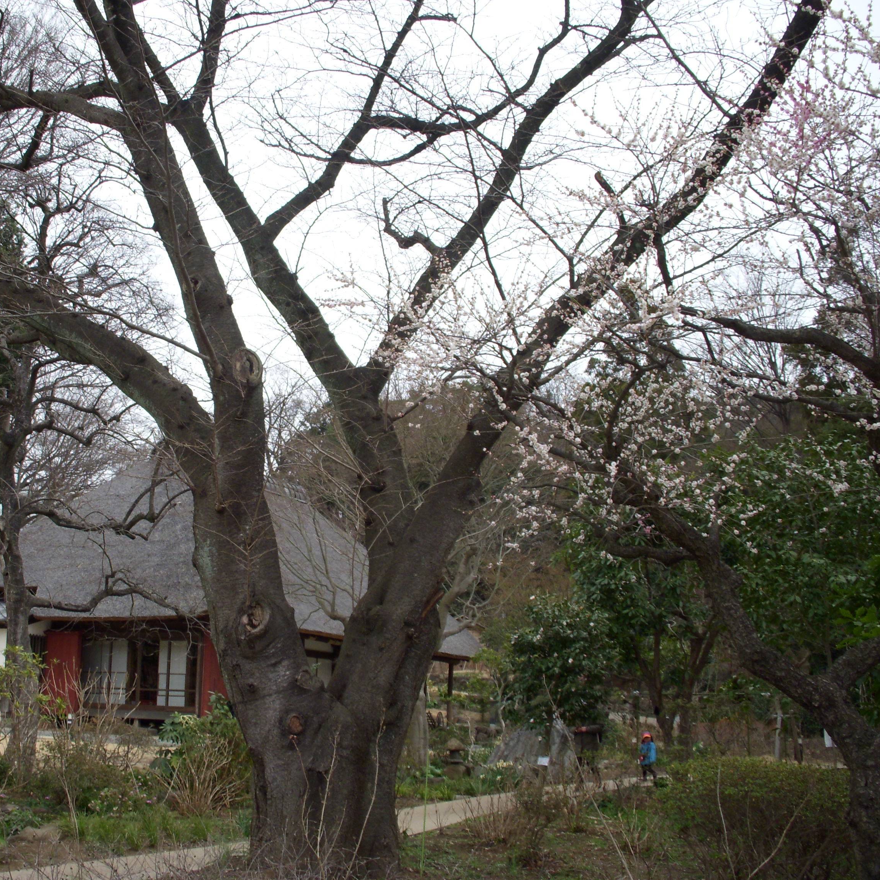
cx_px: 322
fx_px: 1294
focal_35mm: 45
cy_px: 442
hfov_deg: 37.3
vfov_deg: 37.6
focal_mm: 6.3
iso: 100
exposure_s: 1/250
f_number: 3.3
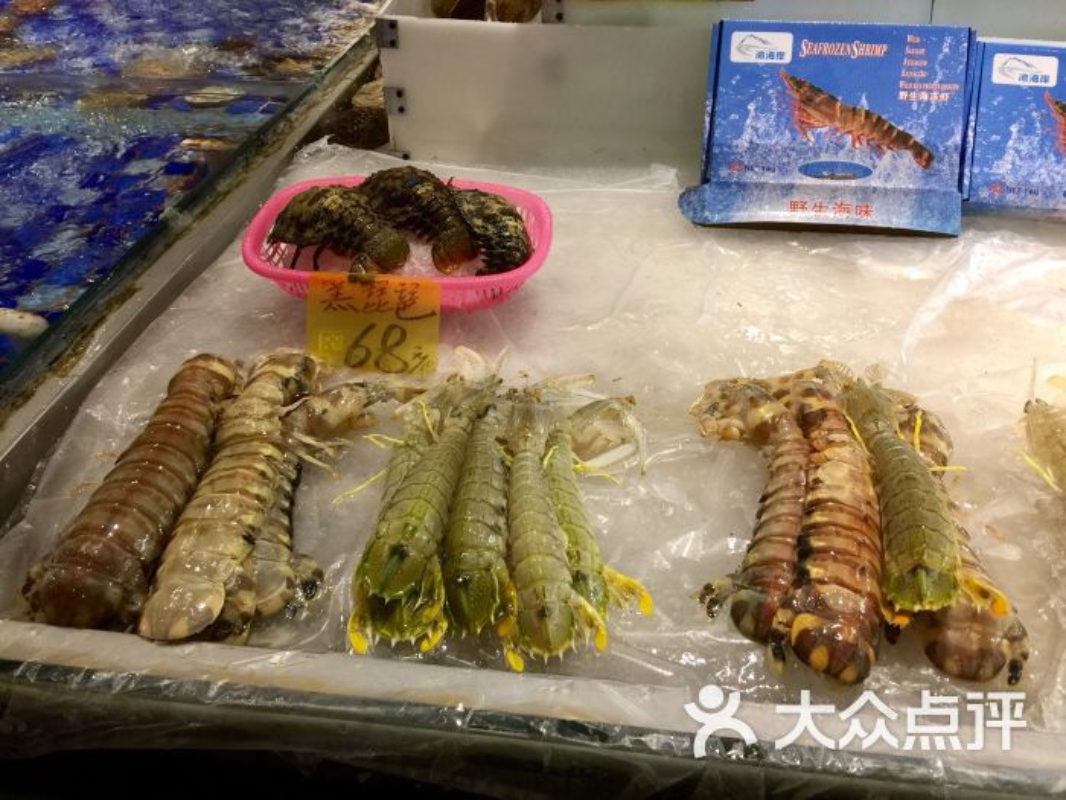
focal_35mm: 29
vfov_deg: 48.2
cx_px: 533
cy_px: 400
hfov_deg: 61.7
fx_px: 893
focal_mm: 4.15
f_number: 2.2
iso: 64
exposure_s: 1/33
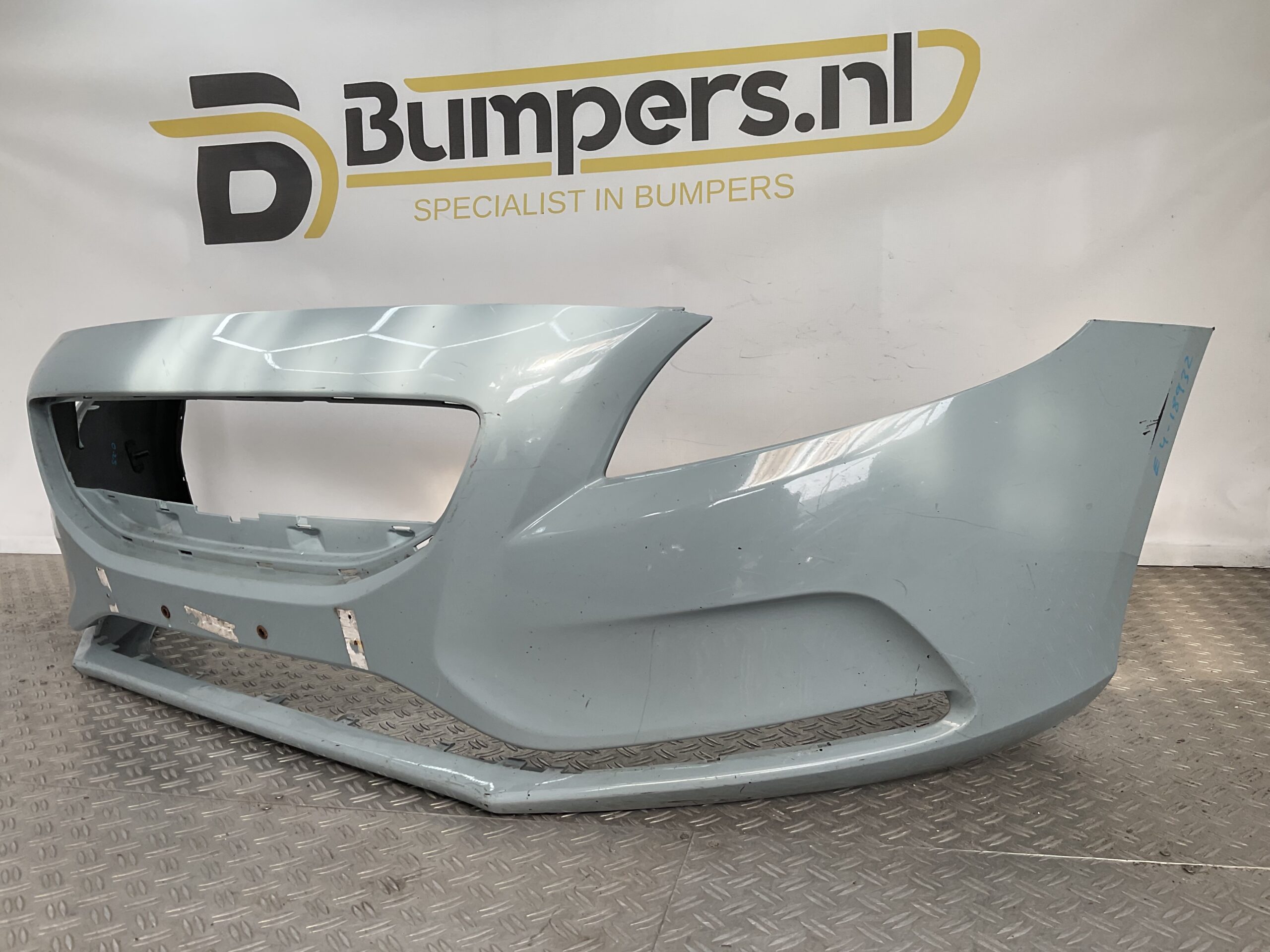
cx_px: 635
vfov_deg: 48.2
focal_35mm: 29
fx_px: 1064
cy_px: 476
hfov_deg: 61.7
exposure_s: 1/335
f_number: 1.8
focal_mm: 3
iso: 16
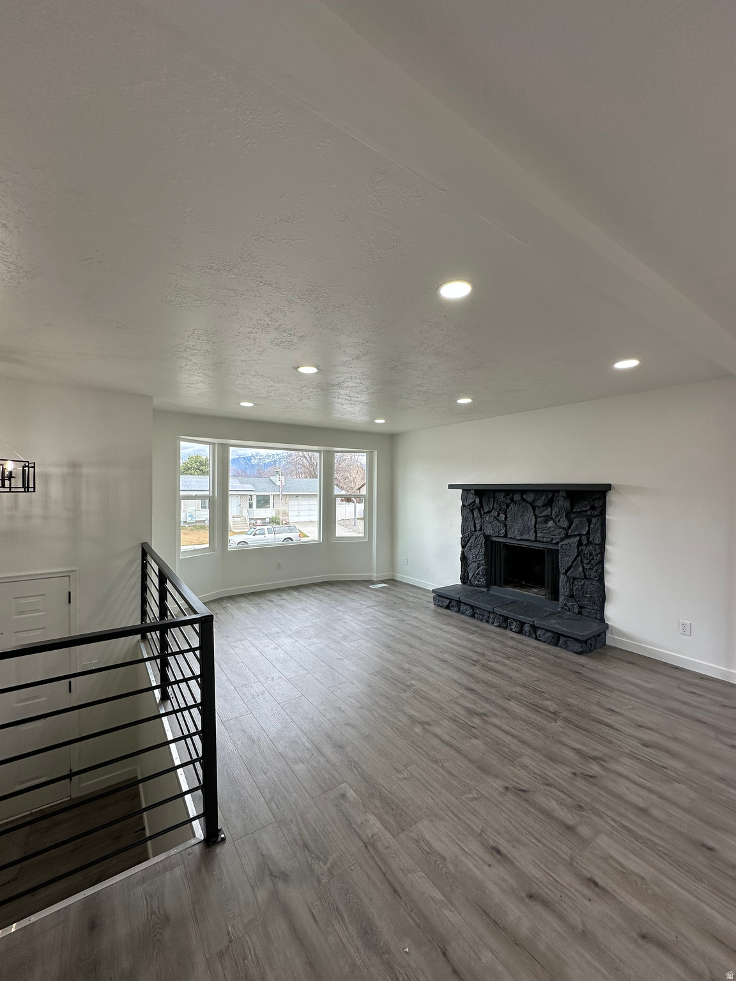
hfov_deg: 85.7
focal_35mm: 14
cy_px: 490
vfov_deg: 102.1
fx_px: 397
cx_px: 368
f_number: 2.2
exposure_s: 1/150
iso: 40
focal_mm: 2.22
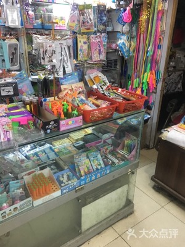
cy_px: 124
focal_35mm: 29
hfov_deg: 48.2
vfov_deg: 61.7
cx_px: 92
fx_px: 207
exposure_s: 1/25
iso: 200
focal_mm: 4.15
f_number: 2.2
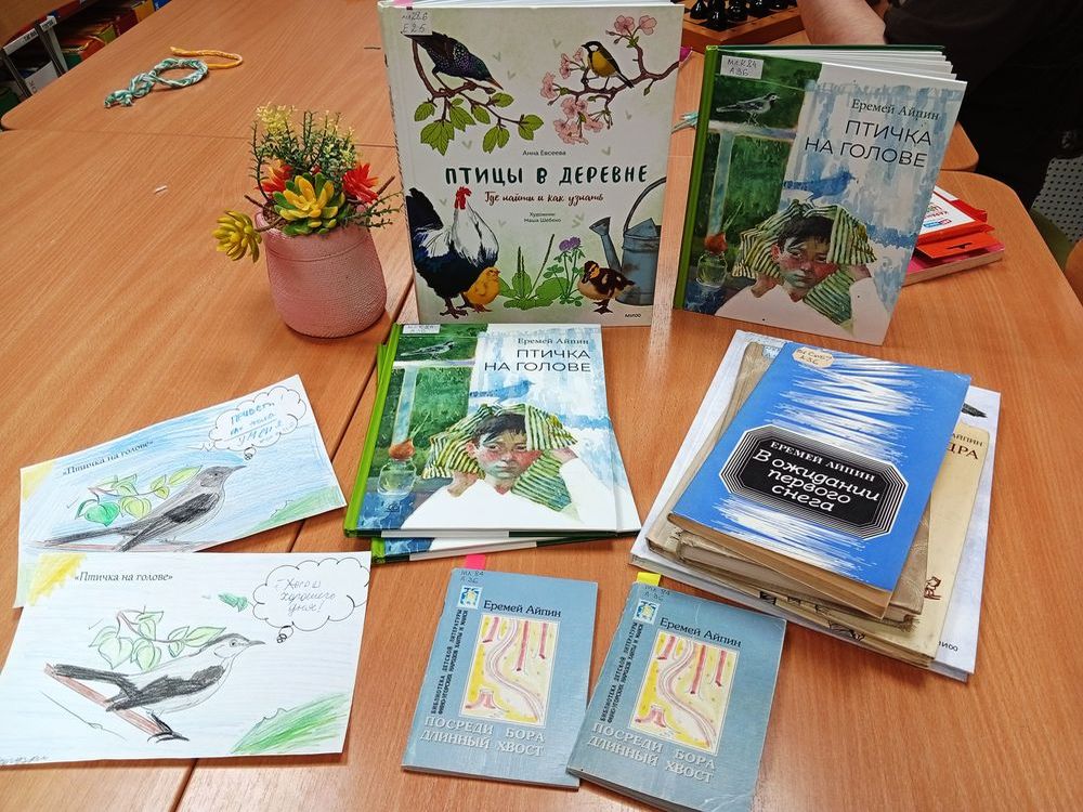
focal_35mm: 26
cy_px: 406
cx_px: 542
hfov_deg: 67.3
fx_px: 813
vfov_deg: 53.1
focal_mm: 3.96
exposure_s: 1/50
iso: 184
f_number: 1.8
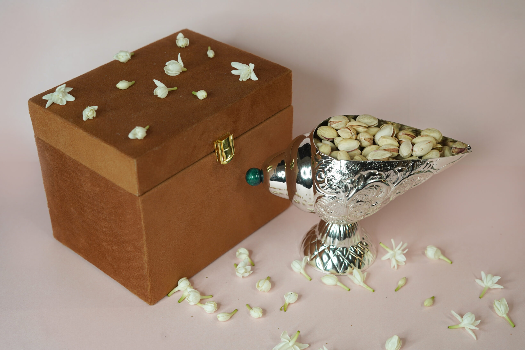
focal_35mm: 50
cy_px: 175
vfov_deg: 27.0
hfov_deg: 39.6
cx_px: 262
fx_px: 729
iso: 400
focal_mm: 50
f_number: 4.5
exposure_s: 1/125
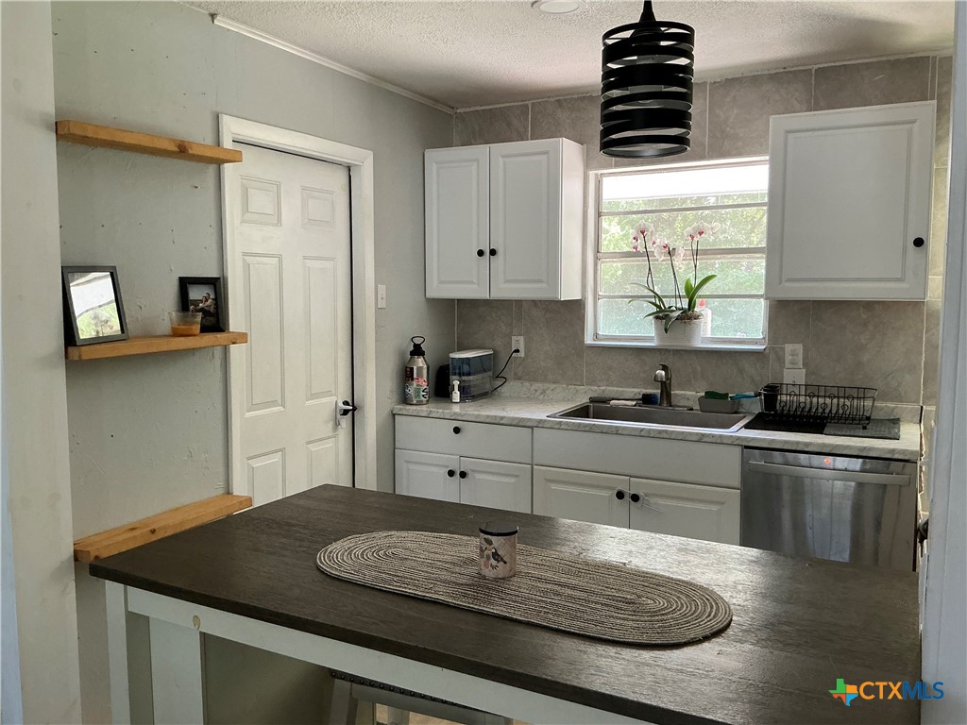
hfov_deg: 63.4
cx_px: 484
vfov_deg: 49.7
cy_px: 362
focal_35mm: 28
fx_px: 782
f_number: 1.8
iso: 125
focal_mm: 3
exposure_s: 1/60
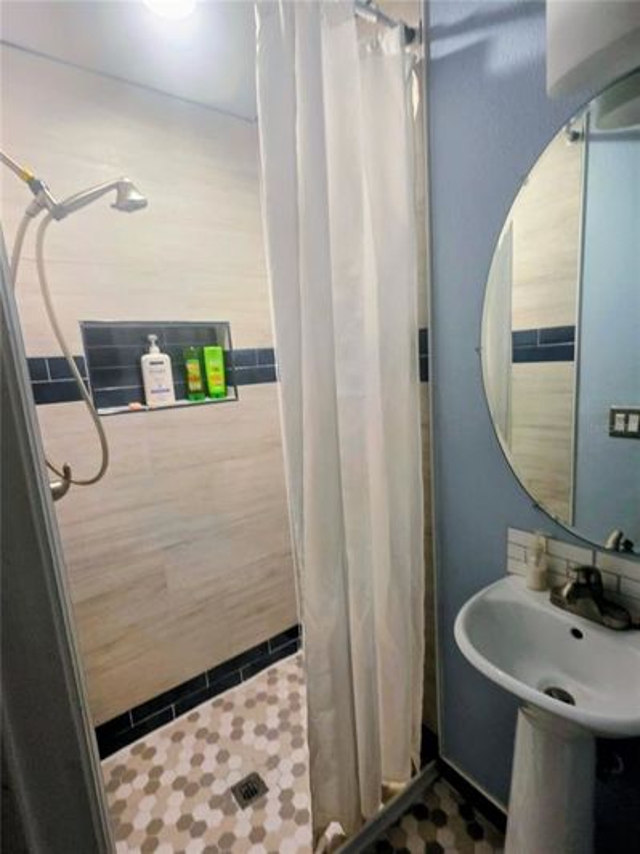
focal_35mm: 13
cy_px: 427
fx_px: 320
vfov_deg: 106.2
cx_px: 320
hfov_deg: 89.9
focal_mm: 2.2
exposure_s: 1/32.6
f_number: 1.9
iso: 80
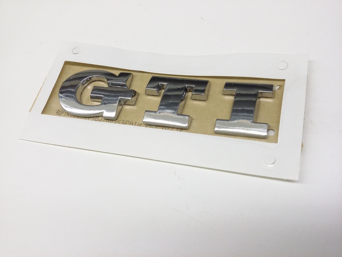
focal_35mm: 32
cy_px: 128
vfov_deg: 44.2
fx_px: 316
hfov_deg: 56.8
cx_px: 171
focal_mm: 3.4
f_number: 2.4
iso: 160
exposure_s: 1/20
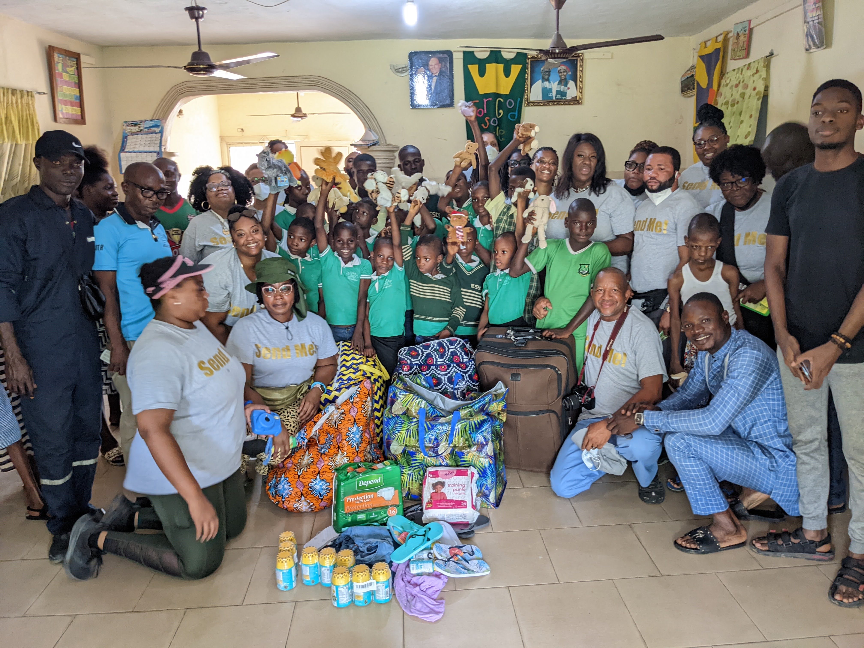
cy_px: 324
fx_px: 674
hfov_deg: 65.3
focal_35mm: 27
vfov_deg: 51.4
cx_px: 432
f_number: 1.73
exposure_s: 1/25
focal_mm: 4.38
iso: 135
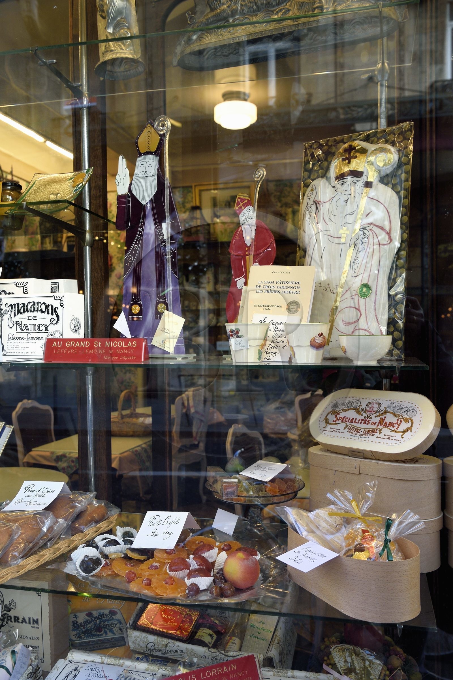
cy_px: 340
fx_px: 642
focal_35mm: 34
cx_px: 226
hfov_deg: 38.8
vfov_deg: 55.8
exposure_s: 1/60
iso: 400
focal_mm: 34
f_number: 7.1
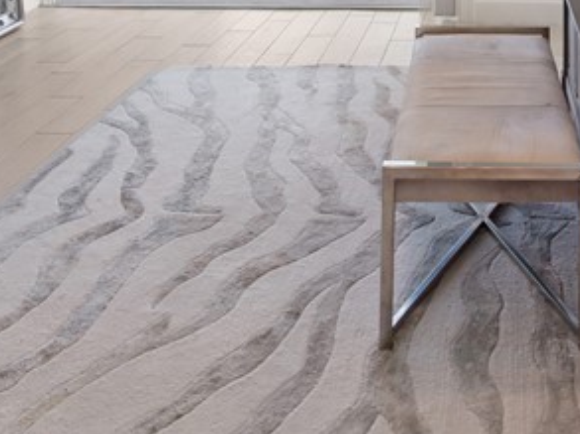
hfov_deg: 37.0
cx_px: 495
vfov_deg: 24.0
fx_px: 820
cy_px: -198
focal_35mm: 49
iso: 200
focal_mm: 7
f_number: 7.1
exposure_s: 1/8
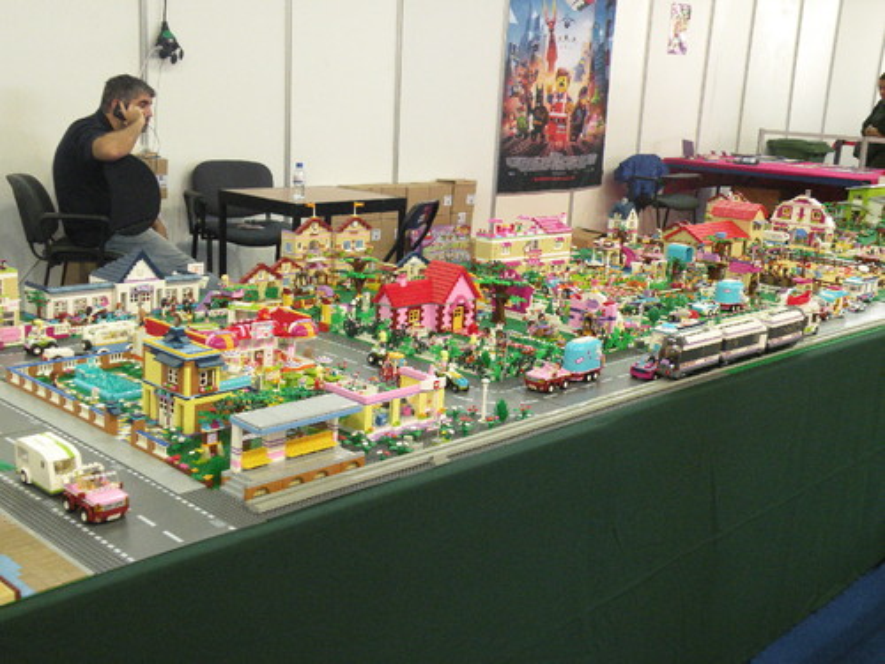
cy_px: 332
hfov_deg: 44.8
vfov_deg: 34.3
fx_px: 1074
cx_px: 442
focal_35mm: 42
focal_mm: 7.4
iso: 383
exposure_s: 1/60
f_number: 3.2
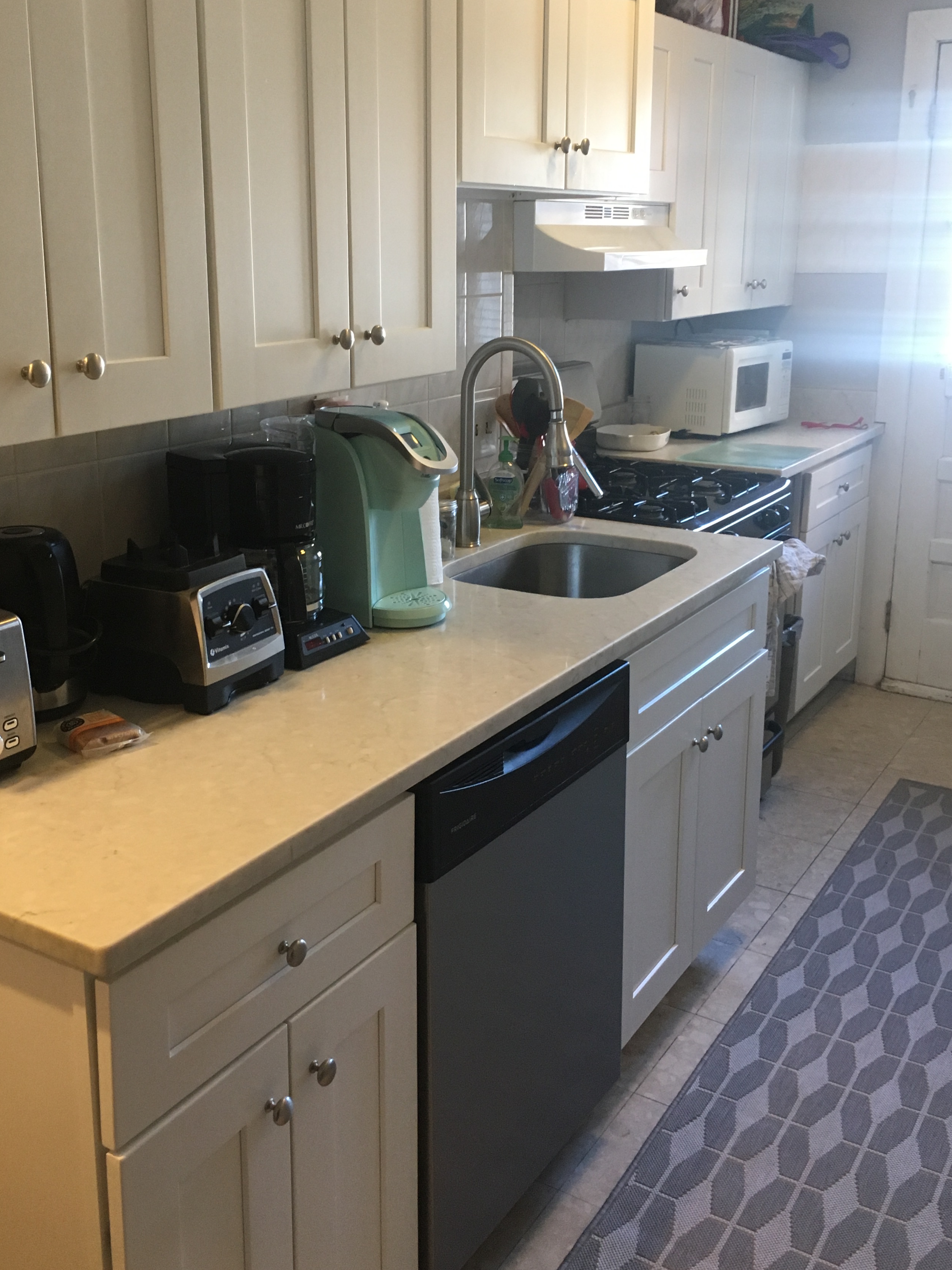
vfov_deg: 52.5
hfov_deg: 40.6
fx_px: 1283
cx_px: 401
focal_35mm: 35
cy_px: 553
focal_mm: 4.15
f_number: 2.2
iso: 125
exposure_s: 1/30
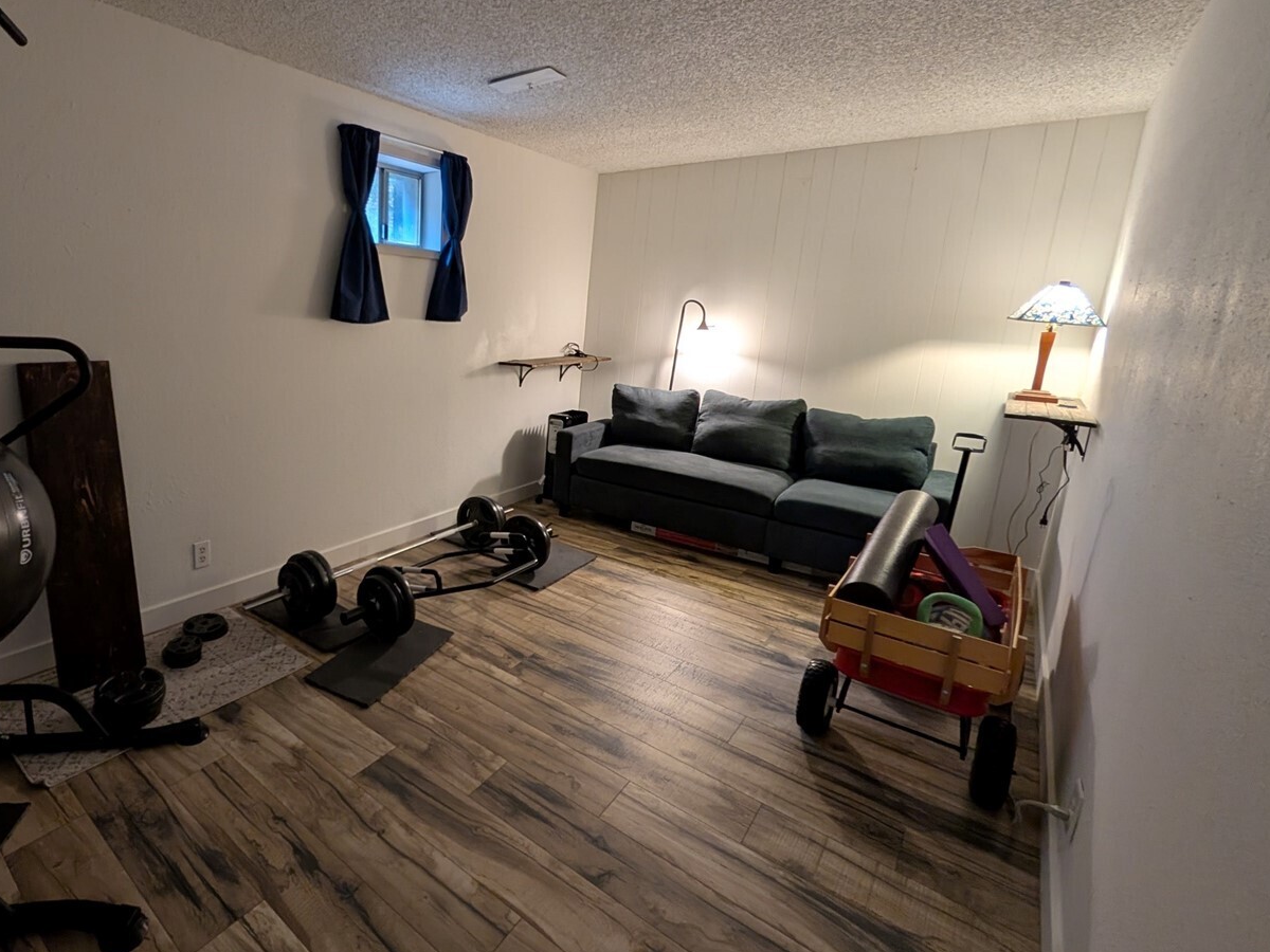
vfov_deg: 77.9
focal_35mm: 16
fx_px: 587
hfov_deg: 91.4
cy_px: 425
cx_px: 434
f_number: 1.7
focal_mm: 2.02
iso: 130
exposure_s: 1/24
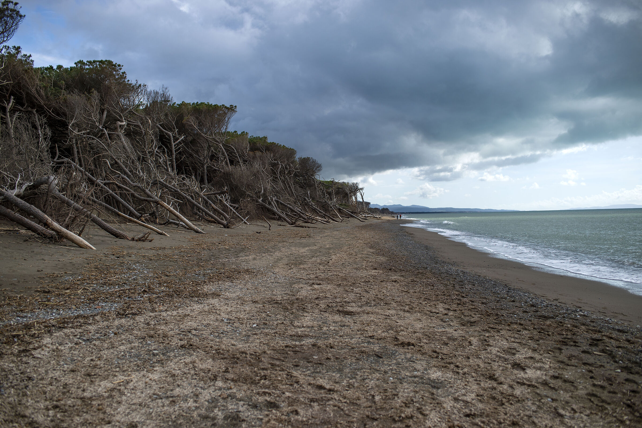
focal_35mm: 35
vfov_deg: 37.9
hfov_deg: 54.4
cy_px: 214
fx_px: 624
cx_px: 321
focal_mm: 35
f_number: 2.8
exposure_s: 1/2500
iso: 100
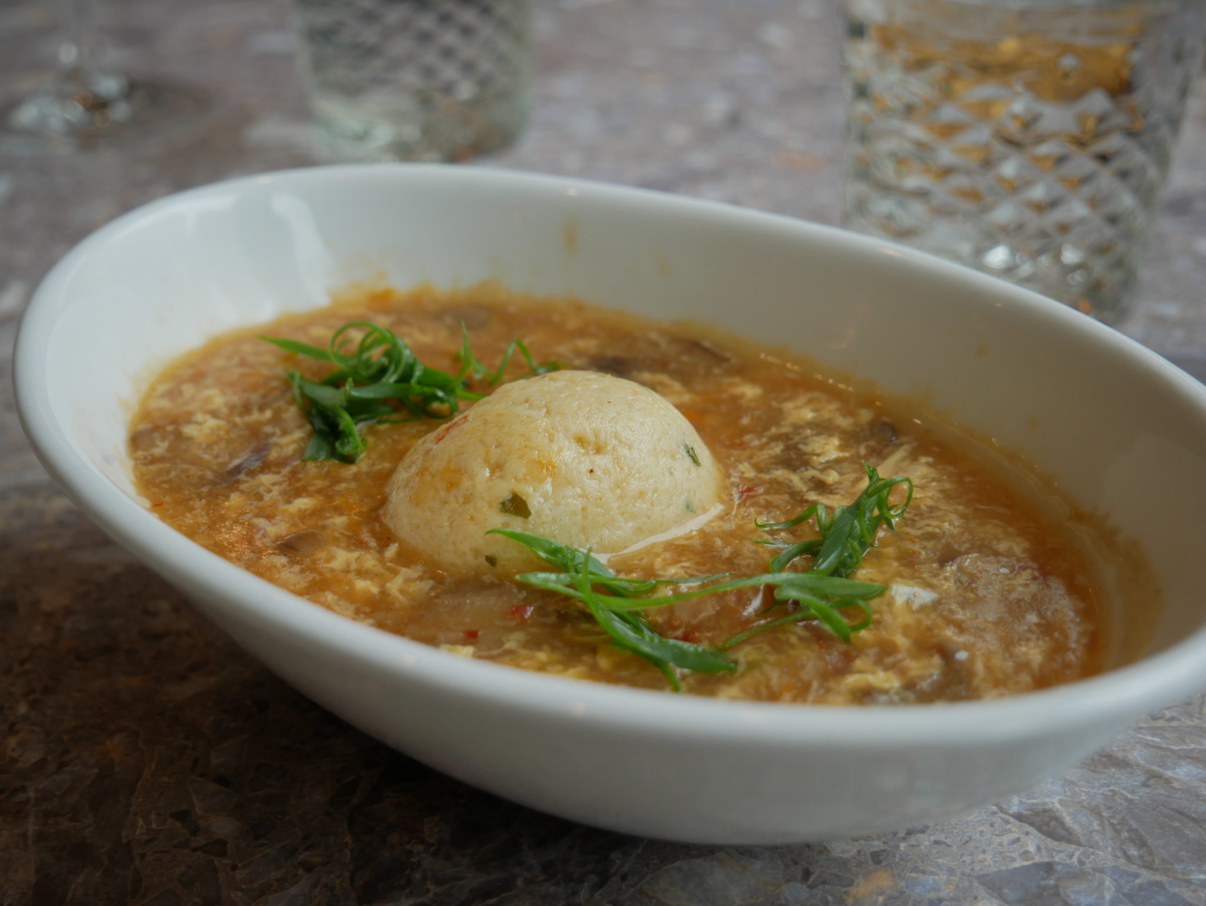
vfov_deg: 32.9
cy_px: 453
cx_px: 603
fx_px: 1534
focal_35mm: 44
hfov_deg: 42.9
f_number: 4.2
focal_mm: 22
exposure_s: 1/100
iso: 200
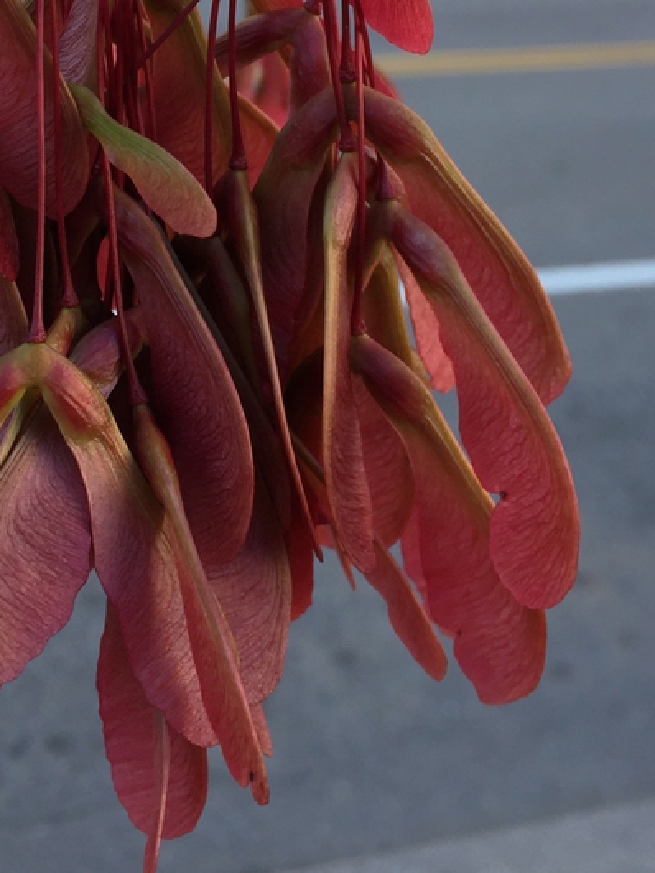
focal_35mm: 56
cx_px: 110
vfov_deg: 32.9
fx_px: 1412
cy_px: 124
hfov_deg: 25.6
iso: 32
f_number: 2.2
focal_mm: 4.15
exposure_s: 1/246
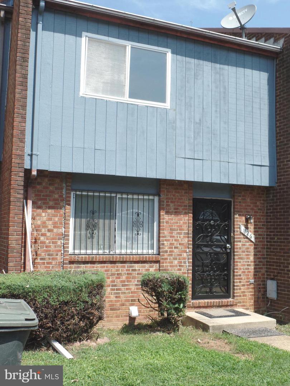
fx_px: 469
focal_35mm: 42
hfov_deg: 34.3
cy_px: 193
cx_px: 145
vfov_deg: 44.8
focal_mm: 7.5
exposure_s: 1/750
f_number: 3.6
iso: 80
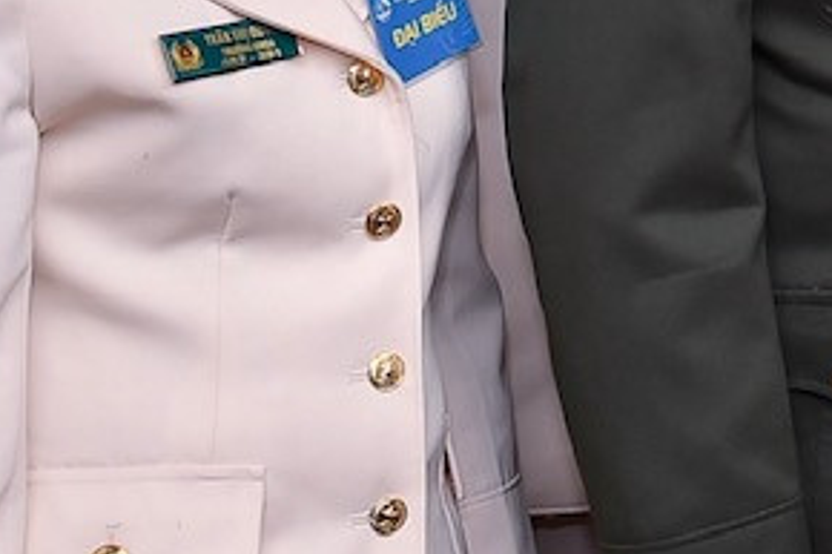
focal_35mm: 128
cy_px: -234
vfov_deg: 10.4
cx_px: 1644
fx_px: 2956
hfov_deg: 13.7
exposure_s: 1/160
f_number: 4.5
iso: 125
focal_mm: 29
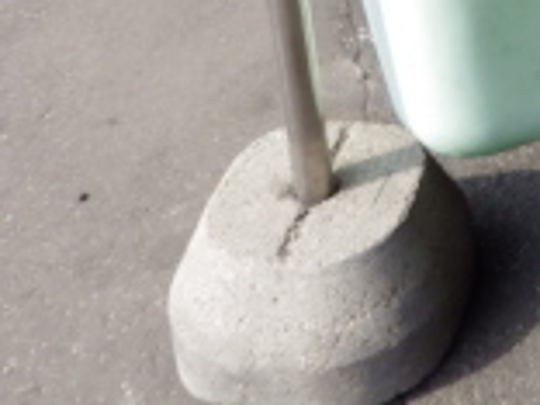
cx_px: 910
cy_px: -363
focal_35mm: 90
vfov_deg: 14.2
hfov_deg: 18.2
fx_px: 1404
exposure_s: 1/400
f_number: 3.1
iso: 100
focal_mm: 4
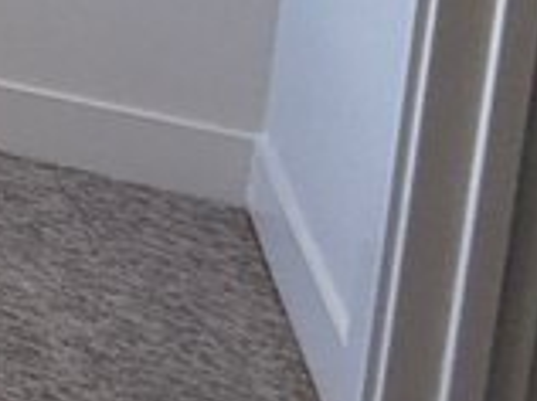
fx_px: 1410
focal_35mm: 91
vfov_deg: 13.7
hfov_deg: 11.5
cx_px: -1081
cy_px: -415
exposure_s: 1/120
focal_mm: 2.22
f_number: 2.2
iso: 125
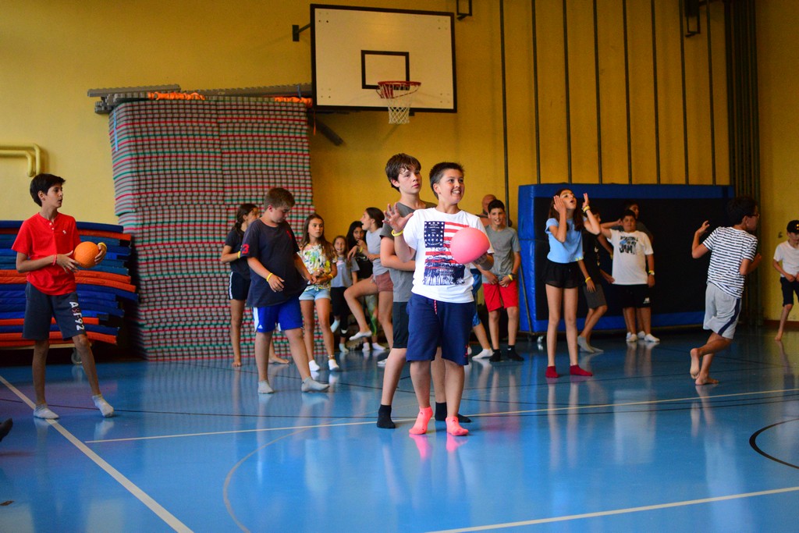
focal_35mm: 52
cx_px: 400
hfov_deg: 37.8
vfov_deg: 25.8
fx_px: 1165
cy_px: 266
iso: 3200
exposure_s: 1/640
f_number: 1.8
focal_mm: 35
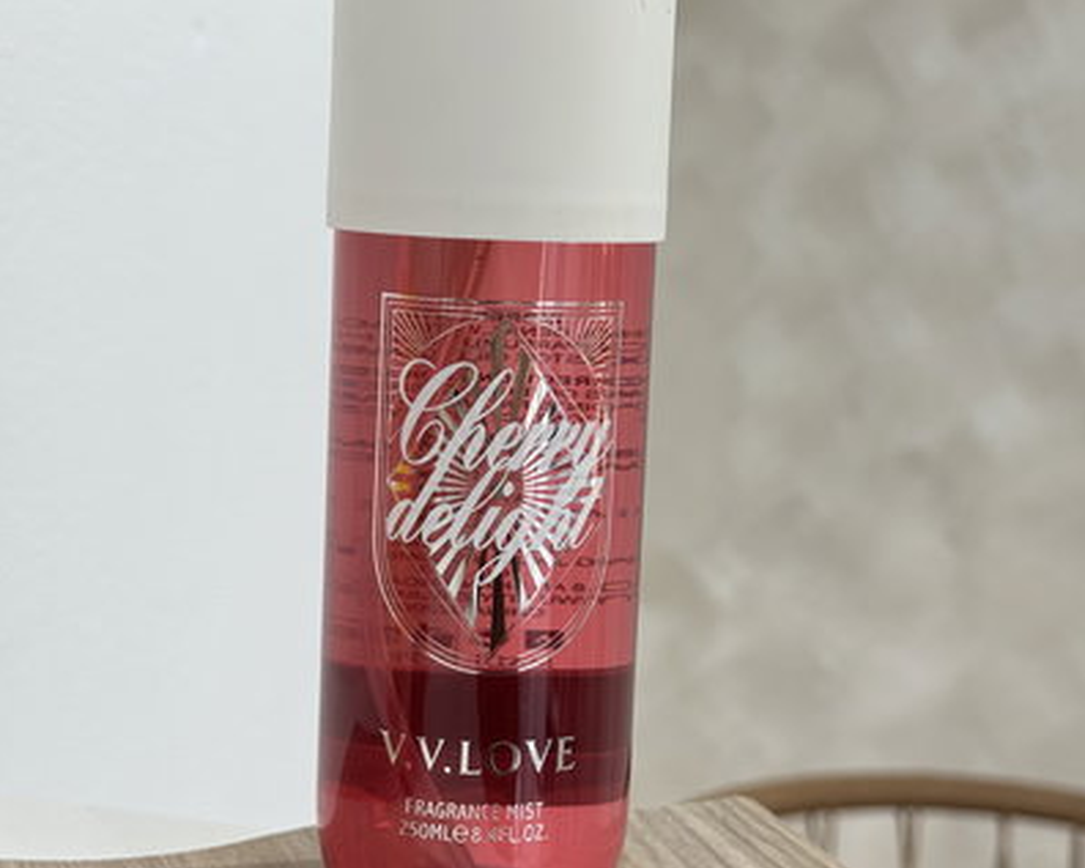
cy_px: 393
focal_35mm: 63
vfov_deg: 24.2
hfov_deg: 30.0
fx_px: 2024
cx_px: 540
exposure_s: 1/50
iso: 80
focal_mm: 6.76
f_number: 1.78
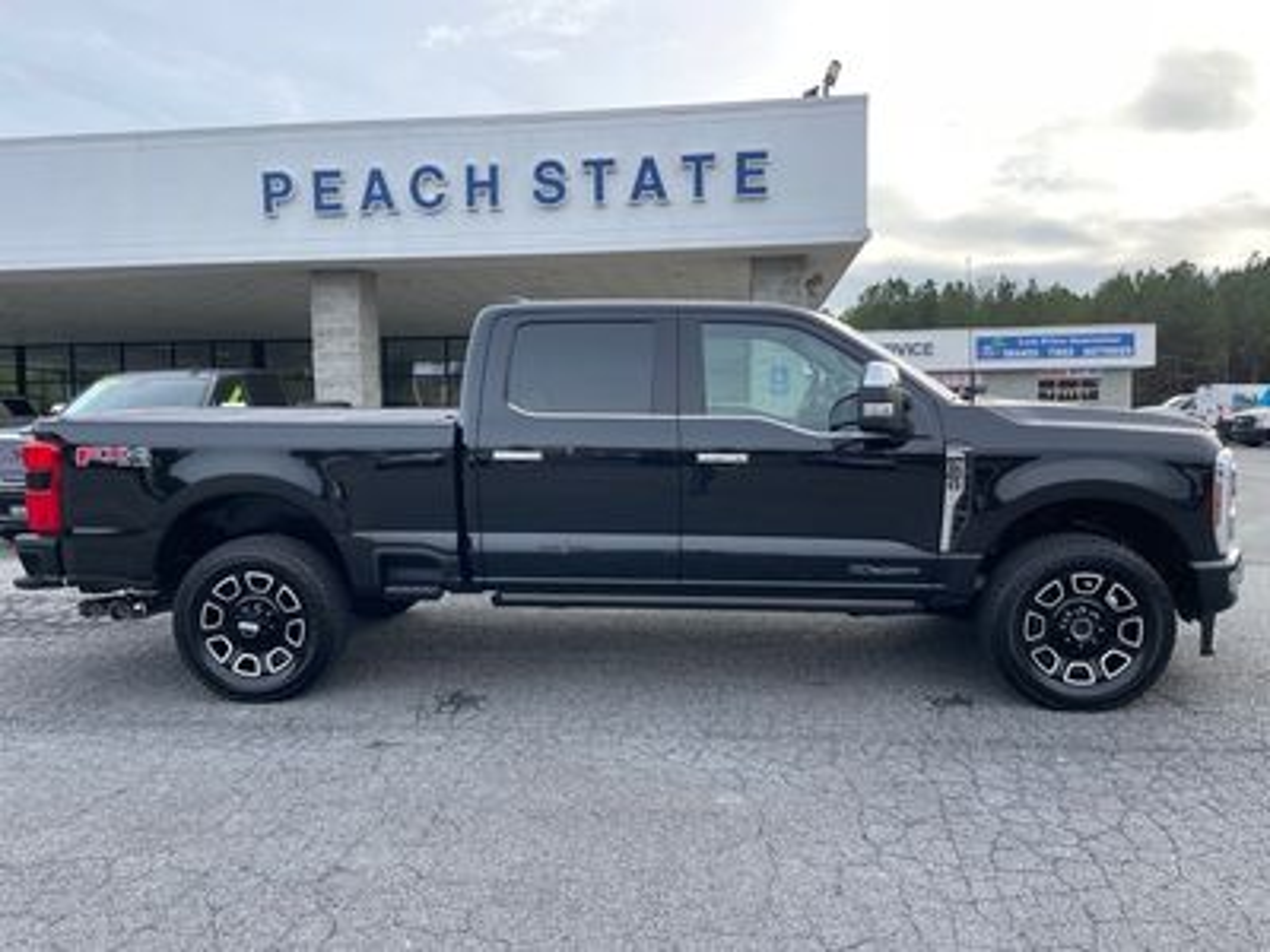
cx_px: 635
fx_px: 954
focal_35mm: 26
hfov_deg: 67.3
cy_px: 476
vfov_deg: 53.1
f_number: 1.6
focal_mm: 4.2
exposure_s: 1/666
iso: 32
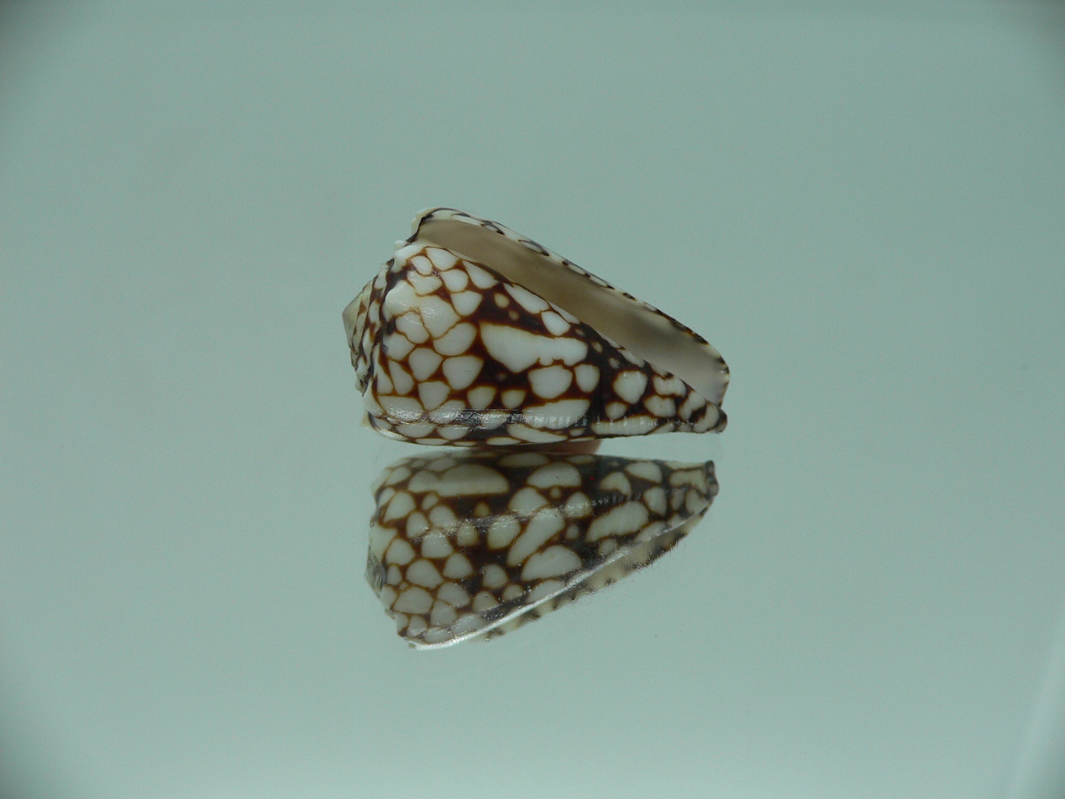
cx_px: 532
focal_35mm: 35
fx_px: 1077
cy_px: 400
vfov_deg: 40.7
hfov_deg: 52.6
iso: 80
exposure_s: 1/60
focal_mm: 4.6
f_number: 2.8
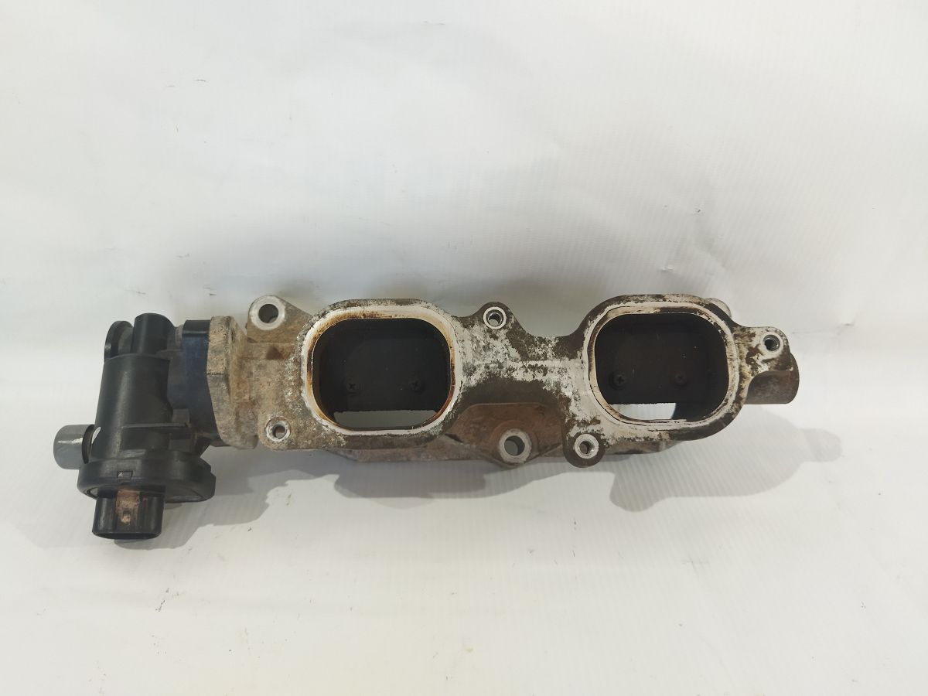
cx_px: 464
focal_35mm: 27
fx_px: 724
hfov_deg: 65.3
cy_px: 348
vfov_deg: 51.4
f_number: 1.79
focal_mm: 4.71
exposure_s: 1/50
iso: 206
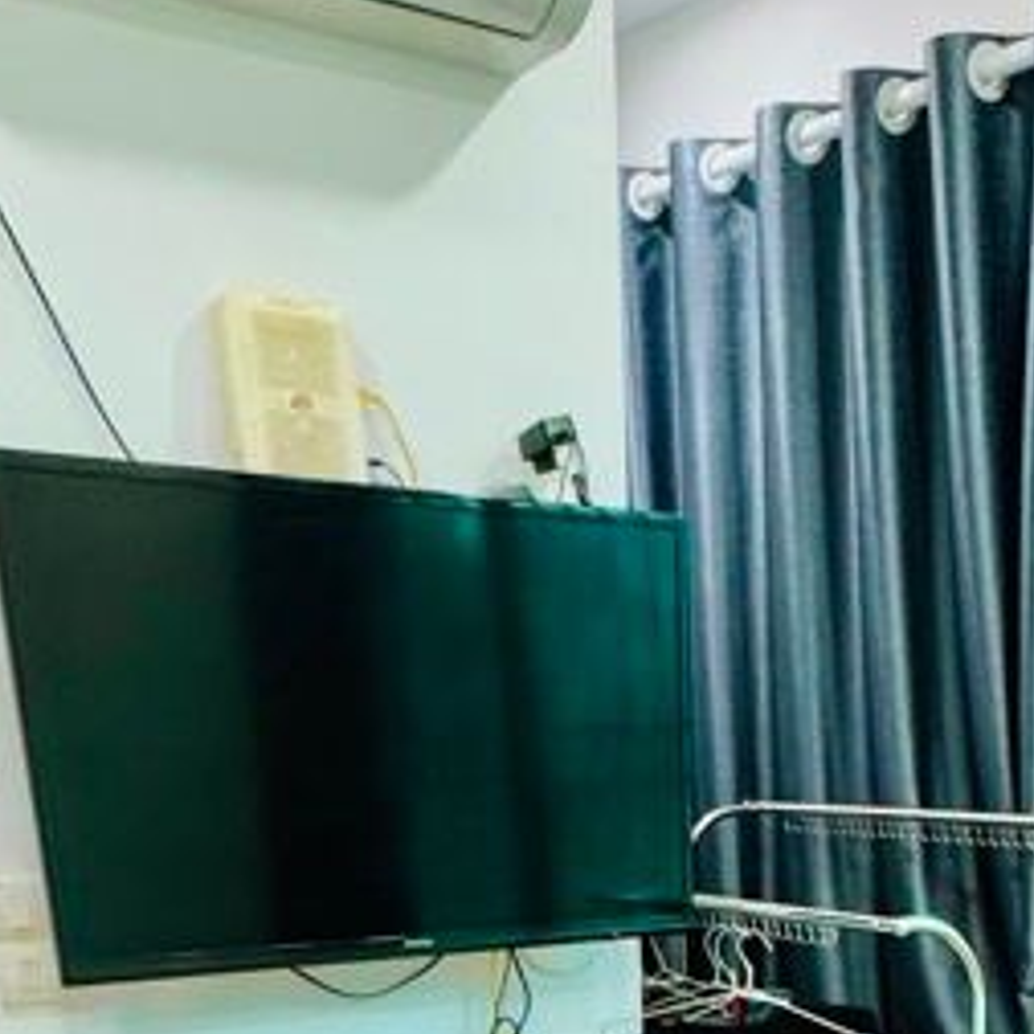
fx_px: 1690
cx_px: 748
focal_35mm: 50
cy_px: 1455
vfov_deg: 26.7
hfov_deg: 33.5
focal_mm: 2.22
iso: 250
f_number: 2.2
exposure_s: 1/50
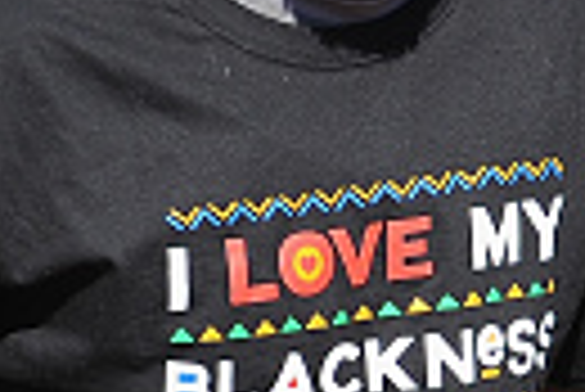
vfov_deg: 1.6
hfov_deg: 2.3
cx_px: 382
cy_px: 169
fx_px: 14446
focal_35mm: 888
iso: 450
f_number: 4.5
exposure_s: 1/2000
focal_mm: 195
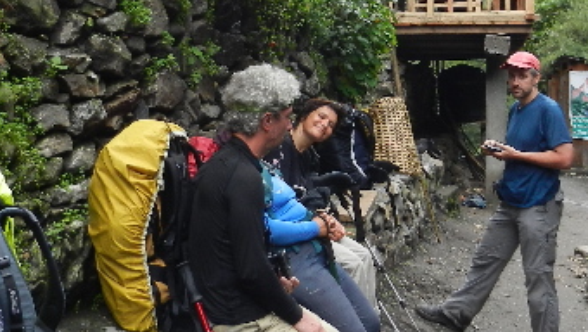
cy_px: 7
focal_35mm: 64
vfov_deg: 18.4
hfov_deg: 32.8
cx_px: 337
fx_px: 999
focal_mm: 4.5
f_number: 3.5
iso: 160
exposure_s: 1/125
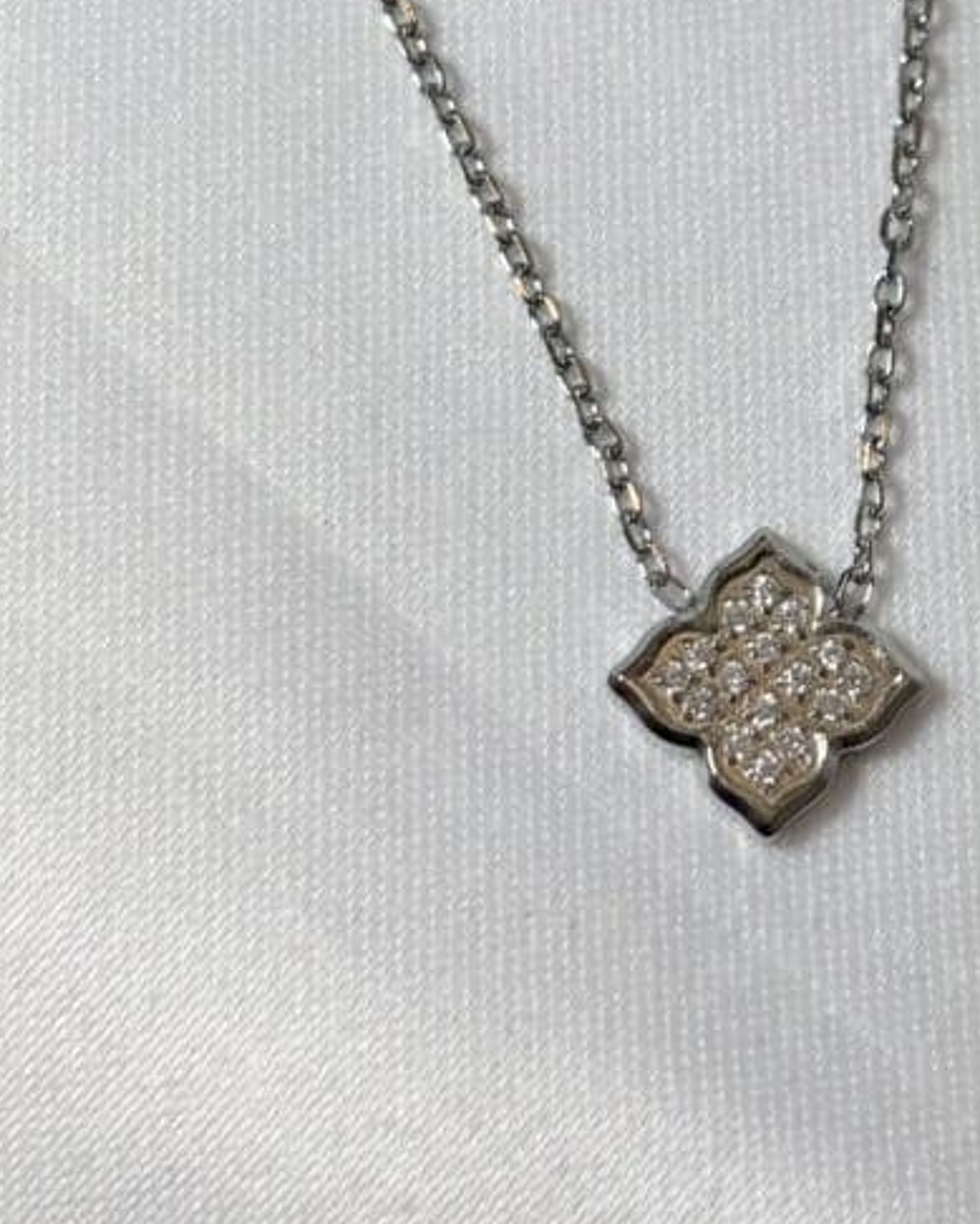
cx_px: 809
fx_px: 3878
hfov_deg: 14.3
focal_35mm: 107
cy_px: 285
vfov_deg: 17.8
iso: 32
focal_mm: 5.96
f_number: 1.6
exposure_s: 1/349
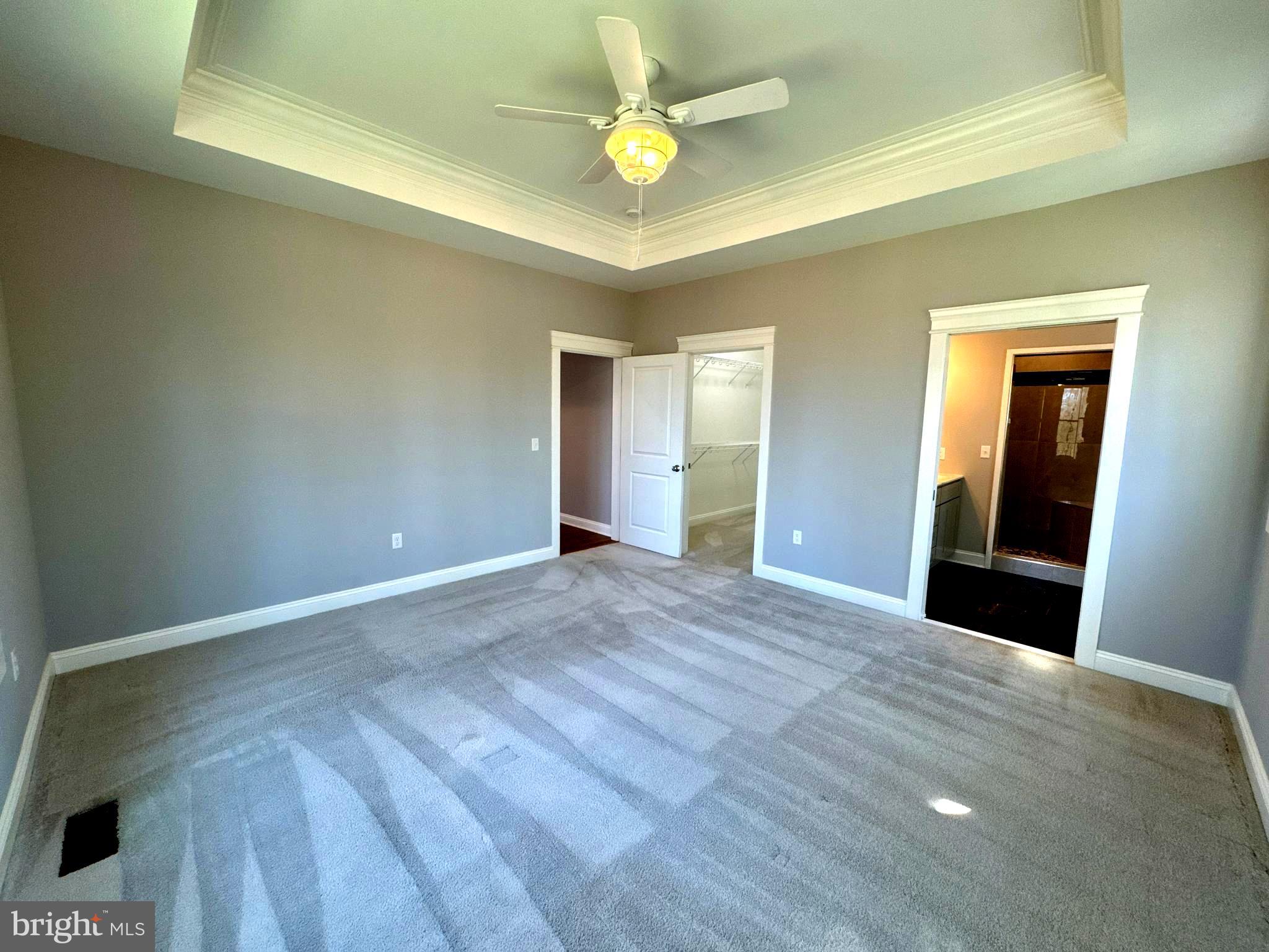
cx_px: 634
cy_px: 476
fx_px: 513
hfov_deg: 102.1
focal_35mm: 14
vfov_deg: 85.7
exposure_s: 1/120
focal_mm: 2.22
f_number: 2.2
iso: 160
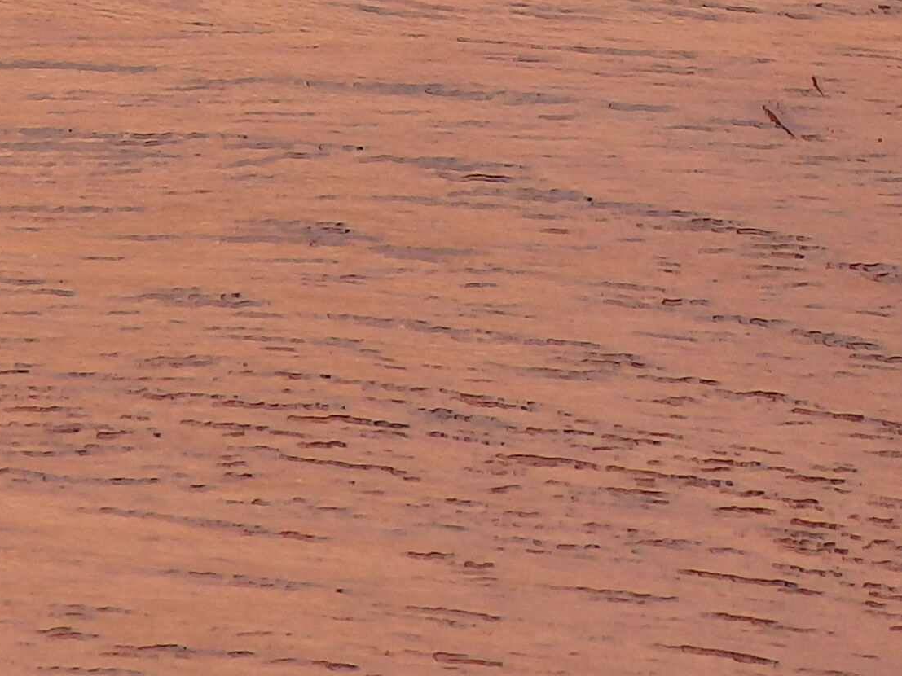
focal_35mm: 154
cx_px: 418
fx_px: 4012
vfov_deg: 9.3
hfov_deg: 12.8
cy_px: -432
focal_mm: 6.6
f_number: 3.6
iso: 125
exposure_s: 1/125
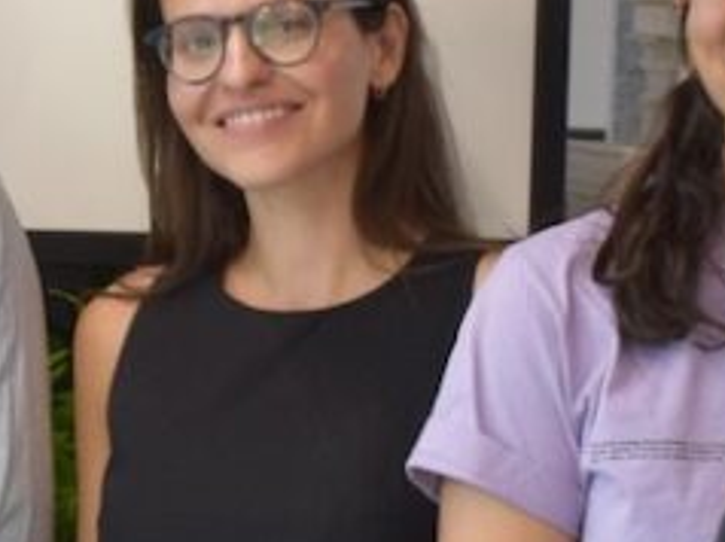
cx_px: -643
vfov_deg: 4.4
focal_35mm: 338
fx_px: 7070
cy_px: 630
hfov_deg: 5.8
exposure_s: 1/60
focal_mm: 29
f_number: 4.2
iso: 560
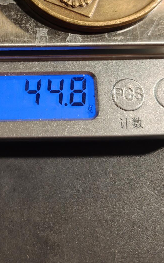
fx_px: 300
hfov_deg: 30.2
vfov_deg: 45.4
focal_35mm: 42
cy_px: 62
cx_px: 49
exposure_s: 1/100
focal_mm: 6.06
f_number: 1.6
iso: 160
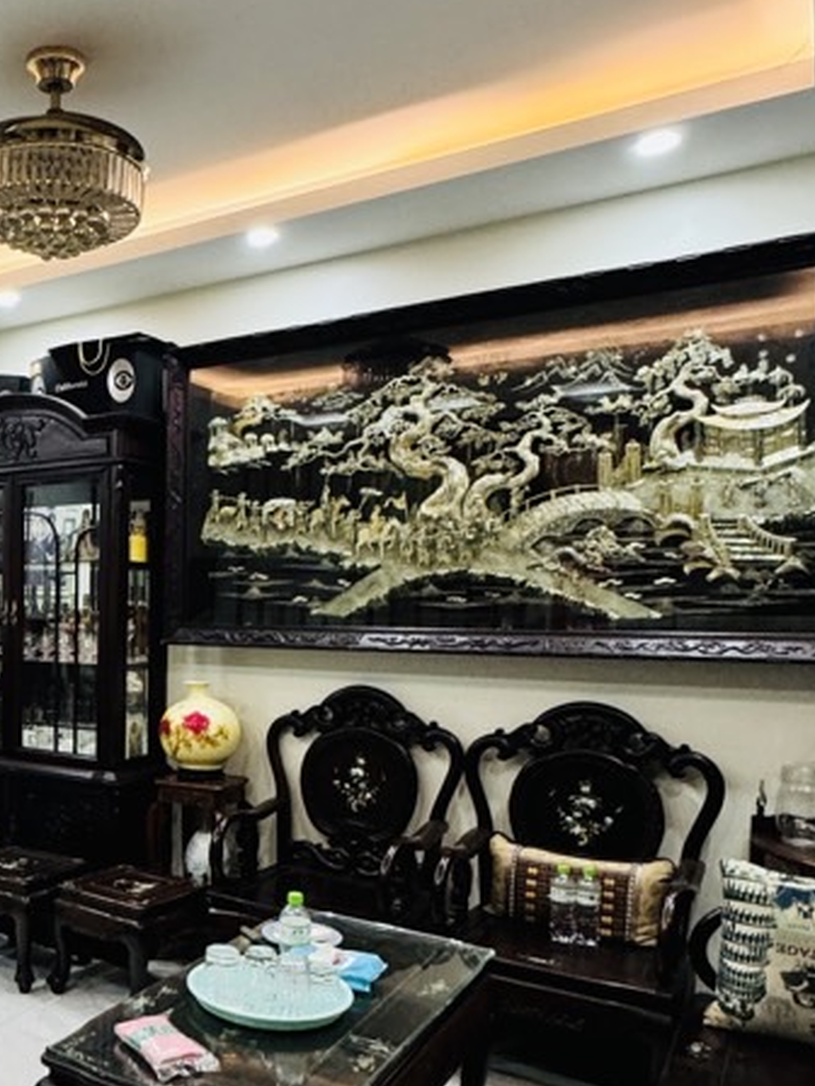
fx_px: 1005
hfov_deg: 39.5
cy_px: 664
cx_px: 22
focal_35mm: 32
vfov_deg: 56.3
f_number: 2.2
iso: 320
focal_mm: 2.22
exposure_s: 1/50
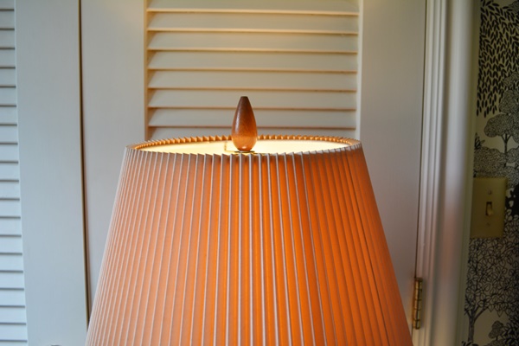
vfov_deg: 40.0
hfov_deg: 57.2
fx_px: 476
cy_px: 173
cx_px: 260
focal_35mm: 33
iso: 400
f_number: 4.5
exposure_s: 1/80
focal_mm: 22
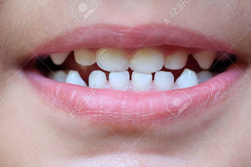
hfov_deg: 17.1
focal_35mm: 120
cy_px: 93
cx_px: 129
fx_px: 837
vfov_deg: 11.4
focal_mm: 60
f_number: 4
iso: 1000
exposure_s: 1/125
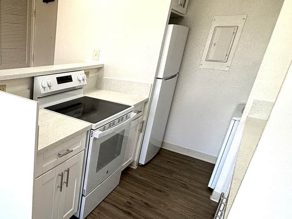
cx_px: 28
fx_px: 219
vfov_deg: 53.1
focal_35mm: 26
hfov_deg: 57.5
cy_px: 115
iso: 80
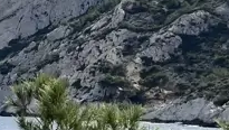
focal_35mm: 147
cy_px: 46
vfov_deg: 8.3
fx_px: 894
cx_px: -290
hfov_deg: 12.2
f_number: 1.6
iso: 50
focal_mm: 5.1
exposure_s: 1/6173
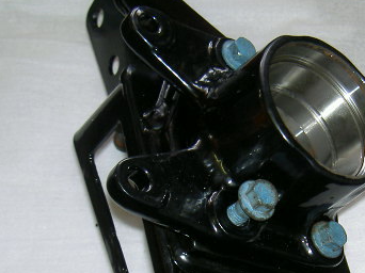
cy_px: 243
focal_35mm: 73
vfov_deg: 19.8
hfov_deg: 26.5
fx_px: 769
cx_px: 255
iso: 100
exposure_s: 1/59.5
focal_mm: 8
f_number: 2.8
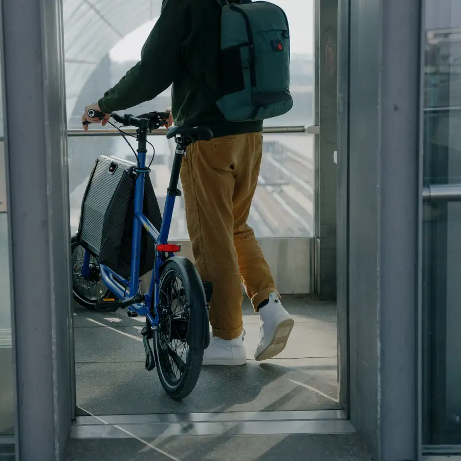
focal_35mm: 70
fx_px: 1053
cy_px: 230
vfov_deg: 24.7
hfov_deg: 24.7
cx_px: 191
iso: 100
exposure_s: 1/640
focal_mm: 54.7
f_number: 2.8
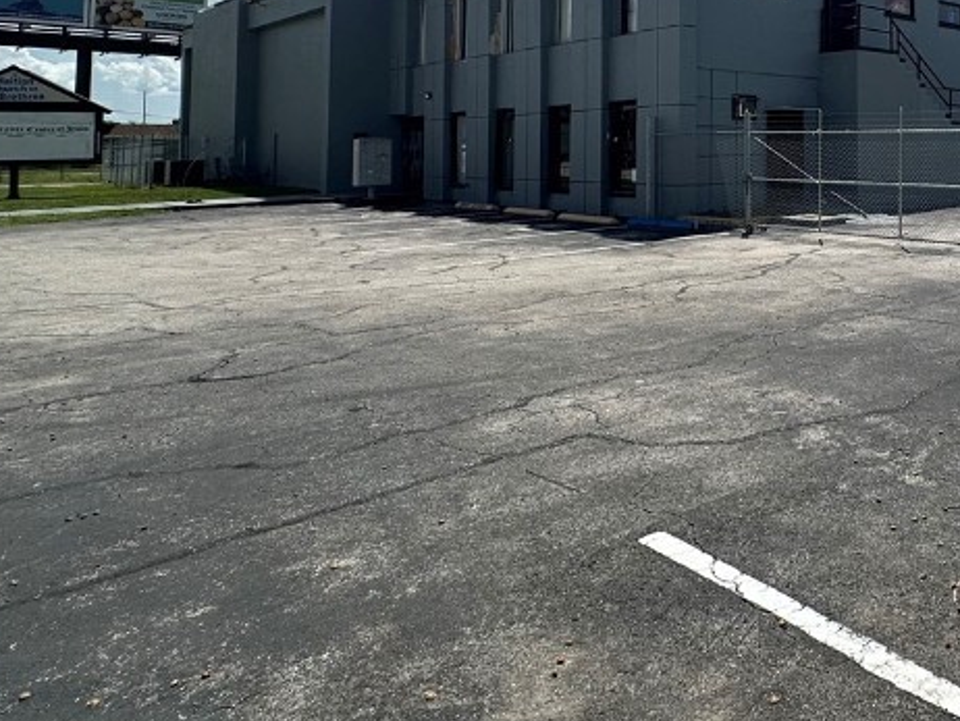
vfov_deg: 42.5
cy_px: 104
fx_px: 860
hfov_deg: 50.3
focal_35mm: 31
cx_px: 900
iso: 50
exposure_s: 1/2747
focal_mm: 2.22
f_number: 2.2
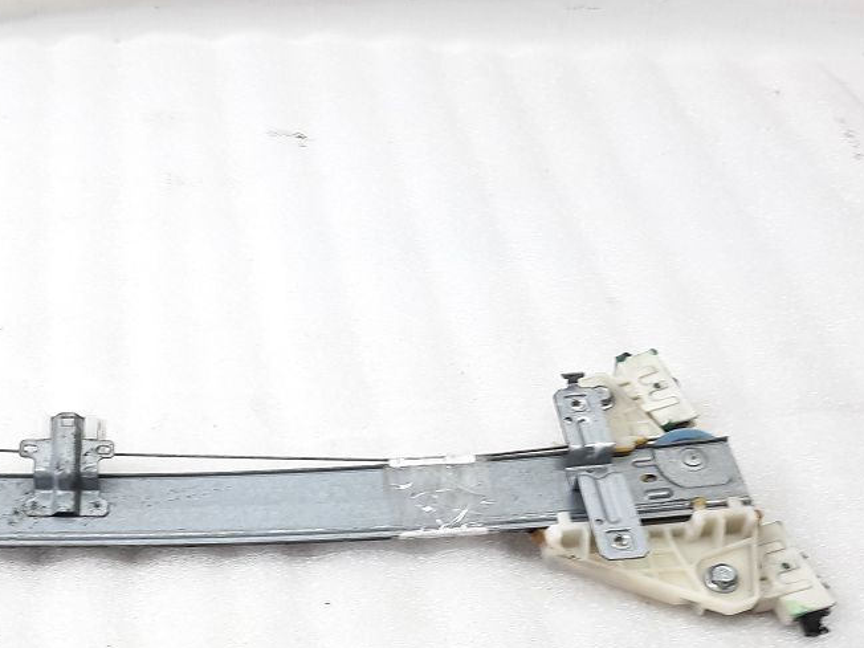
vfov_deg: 30.8
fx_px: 1148
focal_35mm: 46
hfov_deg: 39.5
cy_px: 508
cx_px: 160
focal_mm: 4.6
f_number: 2
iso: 80
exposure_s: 1/50
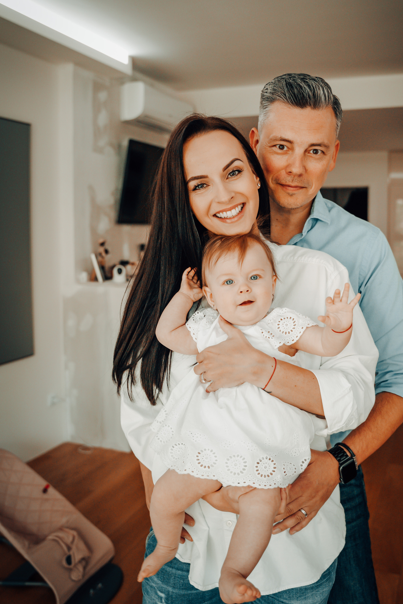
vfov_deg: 53.8
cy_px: 262
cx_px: 228
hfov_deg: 37.4
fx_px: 594
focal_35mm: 35
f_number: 2.8
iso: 1250
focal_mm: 28.3
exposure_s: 1/160
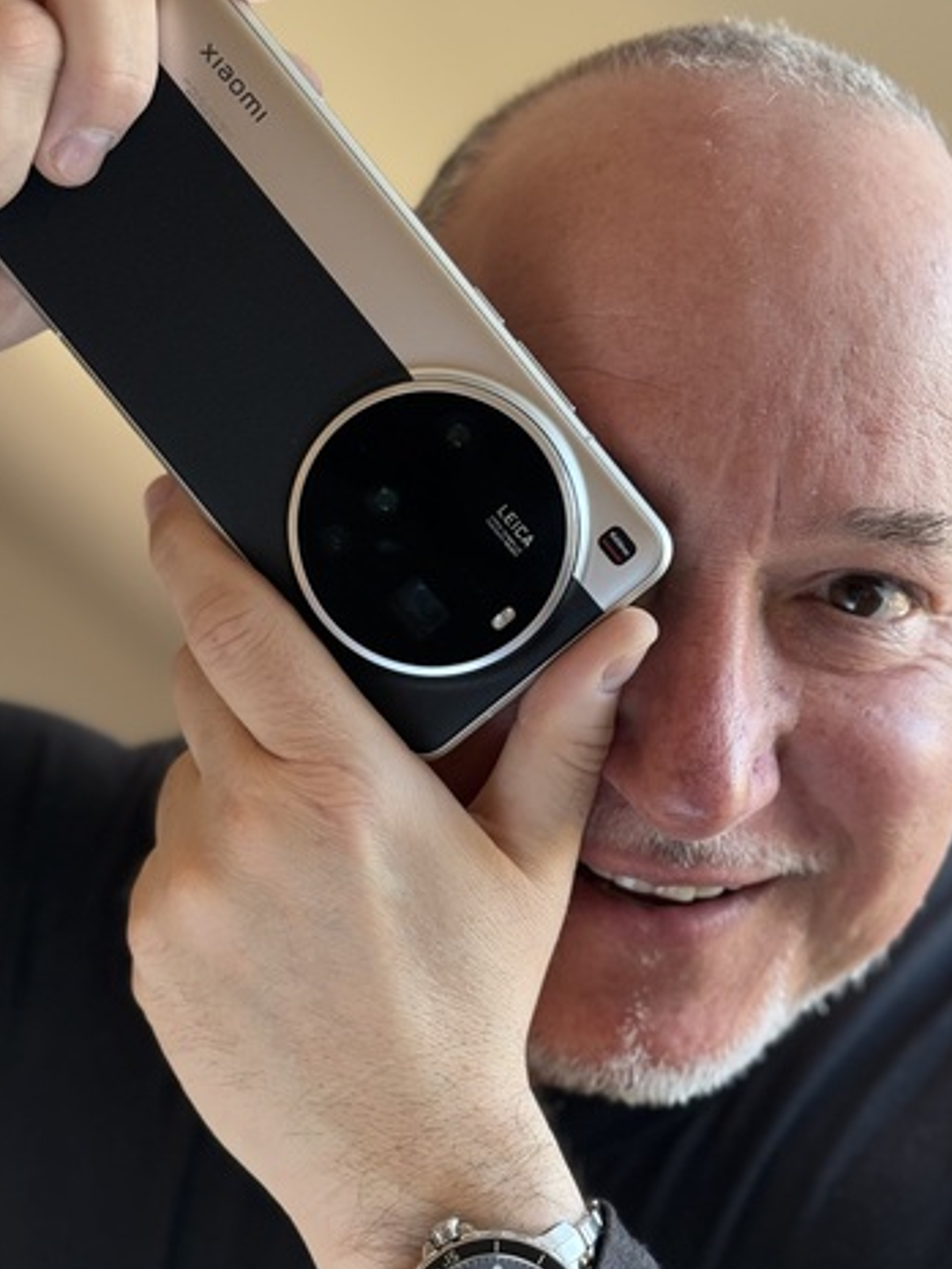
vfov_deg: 29.3
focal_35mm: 66
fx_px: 2419
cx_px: 505
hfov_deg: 22.3
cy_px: 764
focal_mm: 6.76
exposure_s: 1/93
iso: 160
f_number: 1.78
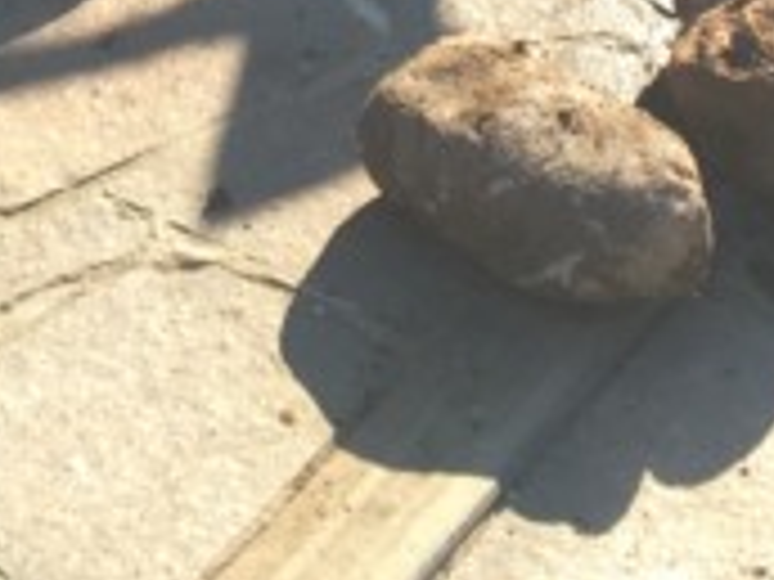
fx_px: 3019
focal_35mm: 135
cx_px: 472
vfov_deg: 10.0
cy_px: -656
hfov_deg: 14.6
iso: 25
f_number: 2.2
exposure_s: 1/472
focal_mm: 4.15
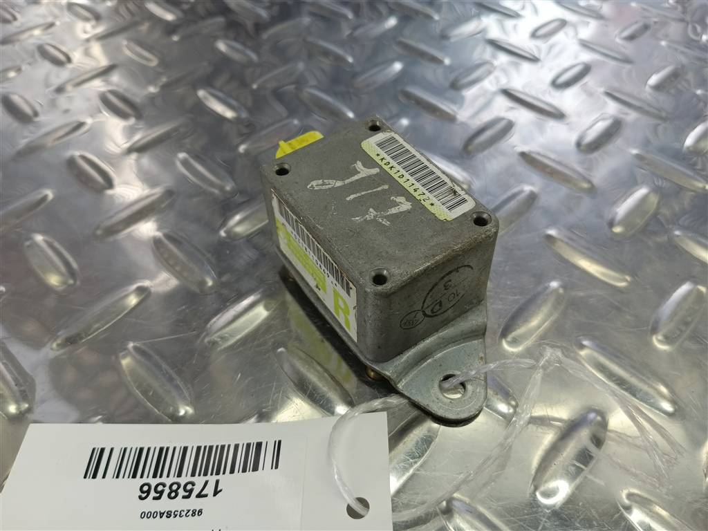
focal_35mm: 27
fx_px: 552
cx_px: 354
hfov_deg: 65.3
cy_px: 266
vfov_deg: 51.4
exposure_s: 1/100
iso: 136
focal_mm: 4.11
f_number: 1.6
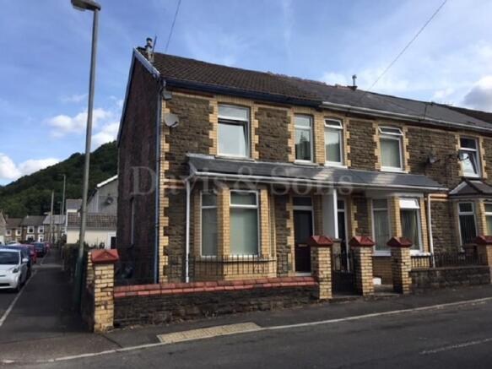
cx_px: 246
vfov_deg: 48.2
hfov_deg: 61.7
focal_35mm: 29
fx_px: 412
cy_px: 184
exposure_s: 1/1040
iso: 25
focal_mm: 4.15
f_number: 2.2
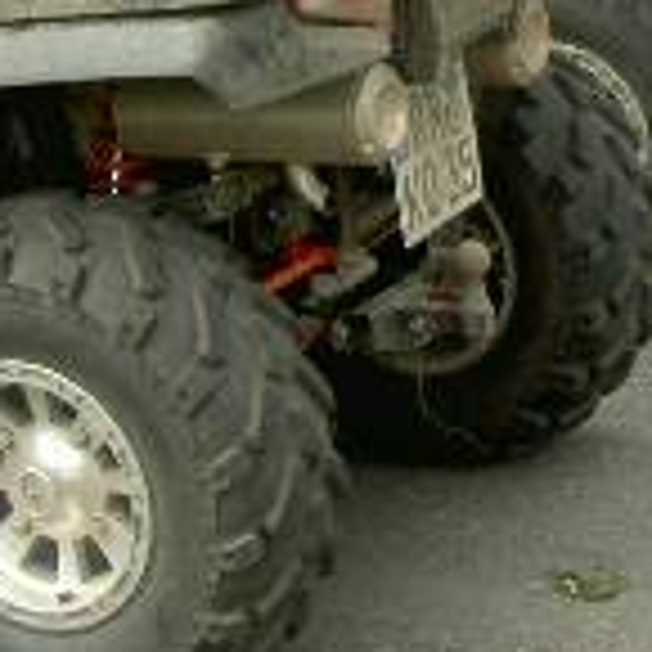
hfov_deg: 11.4
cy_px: -76
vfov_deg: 11.3
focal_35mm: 152
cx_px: 625
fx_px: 3239
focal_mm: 8
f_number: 4.7
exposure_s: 1/100
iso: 50
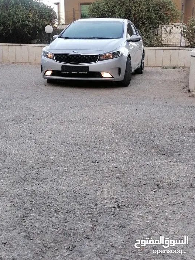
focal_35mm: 46
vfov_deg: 41.2
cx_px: 98
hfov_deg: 31.5
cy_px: 130
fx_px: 346
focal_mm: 5.3
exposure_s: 1/100
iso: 50
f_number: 1.8
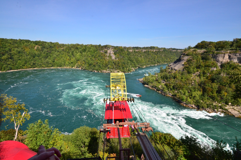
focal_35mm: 18
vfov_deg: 67.1
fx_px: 120
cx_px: 120
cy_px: 80
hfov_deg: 90.1
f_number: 14
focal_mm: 12
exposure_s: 1/800
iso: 1000
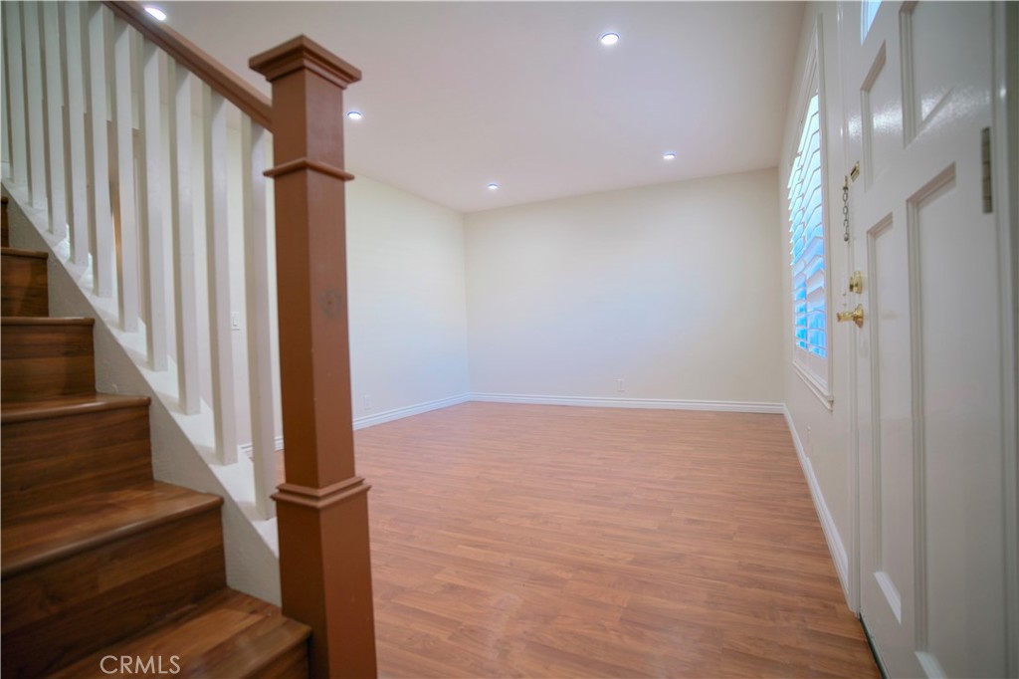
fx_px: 481
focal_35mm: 17
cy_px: 340
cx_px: 510
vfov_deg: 70.4
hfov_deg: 93.3
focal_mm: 17
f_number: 2.8
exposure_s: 1/50
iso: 125
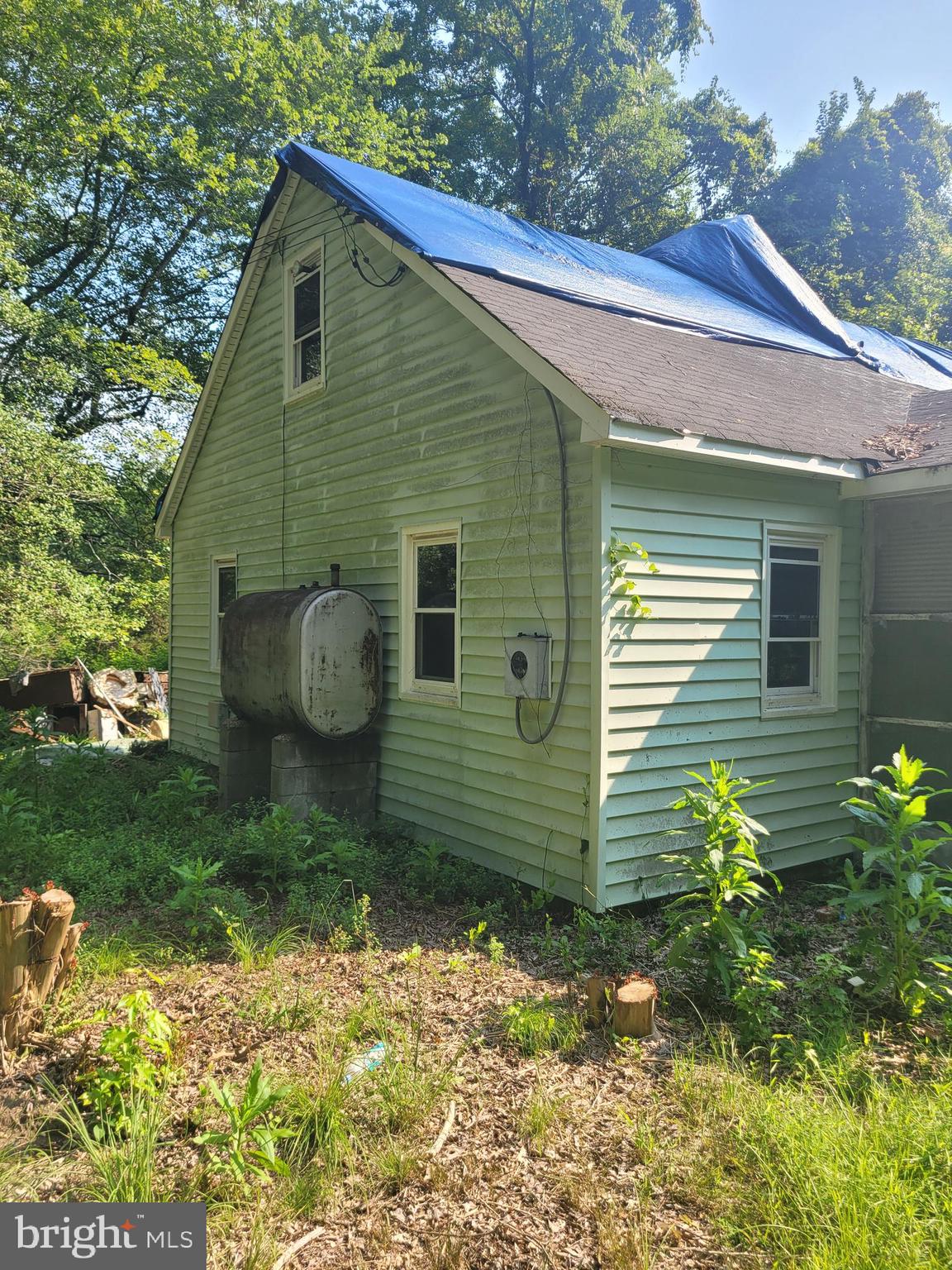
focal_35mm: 26
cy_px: 635
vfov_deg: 67.3
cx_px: 476
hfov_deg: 53.1
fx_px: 953
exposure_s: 1/827
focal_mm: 5.4
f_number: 1.8
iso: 40
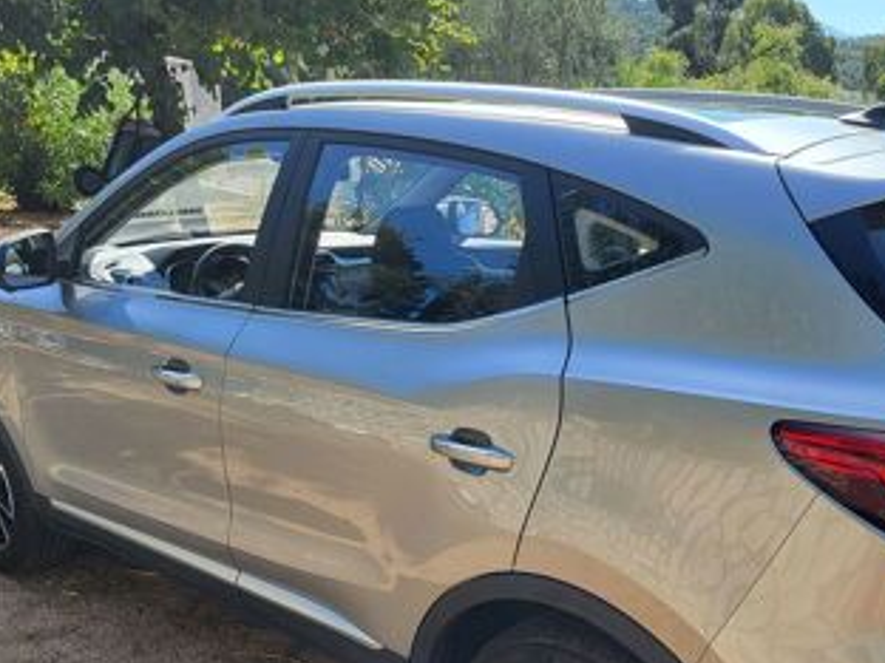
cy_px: 502
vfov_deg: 35.1
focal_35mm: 40
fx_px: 1023
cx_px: 516
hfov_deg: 46.6
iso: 40
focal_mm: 5.4
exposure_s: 1/664
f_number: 1.8
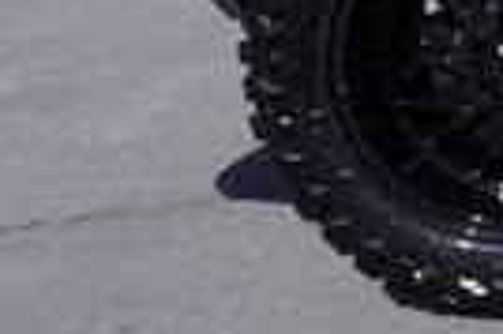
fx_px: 2568
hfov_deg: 8.7
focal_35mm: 184
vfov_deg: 7.3
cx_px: 1622
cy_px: -203
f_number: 10
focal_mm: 16
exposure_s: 1/160
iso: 100
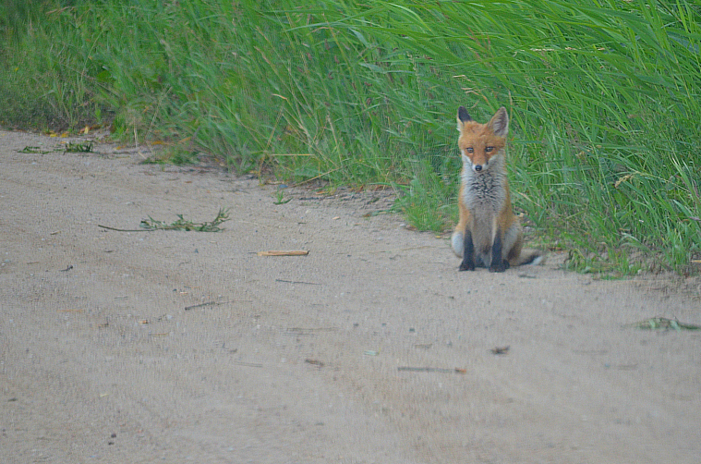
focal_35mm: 405
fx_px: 7867
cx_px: 455
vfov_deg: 3.4
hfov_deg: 5.1
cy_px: 168
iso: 800
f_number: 5.6
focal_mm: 200
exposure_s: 1/640
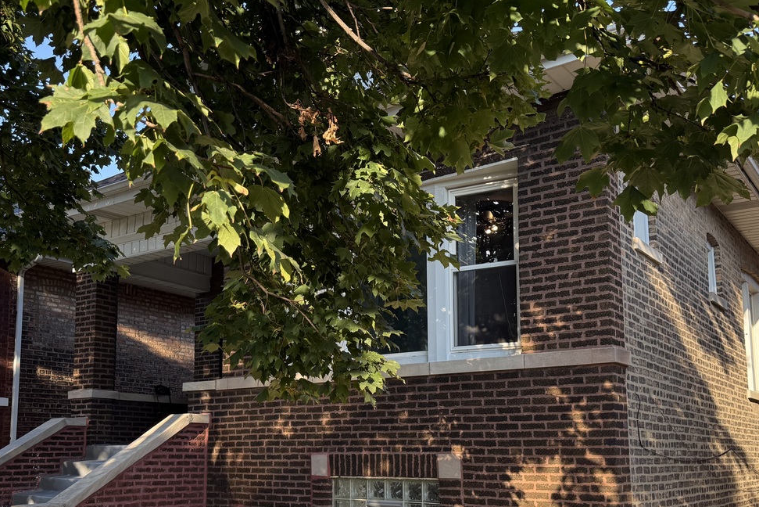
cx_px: 320
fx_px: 780
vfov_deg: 35.4
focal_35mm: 37
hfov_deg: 51.7
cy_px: 358
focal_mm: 6.76
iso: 100
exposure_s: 1/849
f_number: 1.78
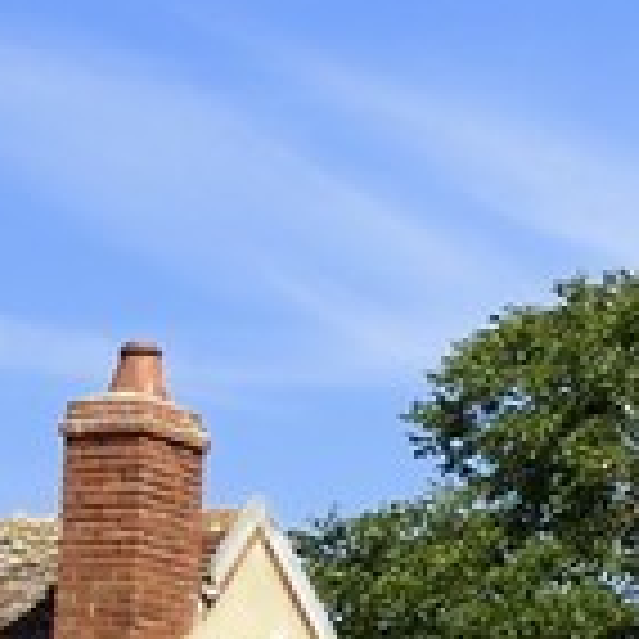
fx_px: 6788
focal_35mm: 325
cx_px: 2984
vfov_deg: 5.4
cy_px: 320
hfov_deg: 4.7
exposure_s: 1/250
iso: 200
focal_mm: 34
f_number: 13
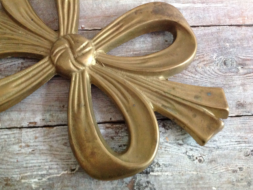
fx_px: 263
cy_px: 97
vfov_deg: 39.7
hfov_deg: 51.4
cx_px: 124
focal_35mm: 36
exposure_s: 1/15
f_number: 2.4
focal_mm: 4.28
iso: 640
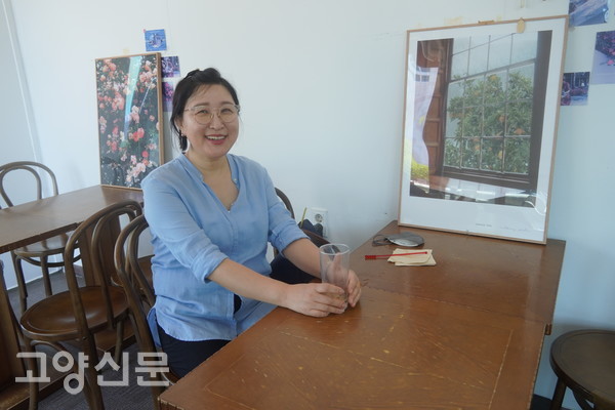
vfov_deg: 47.9
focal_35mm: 27
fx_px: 461
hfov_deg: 67.4
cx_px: 308
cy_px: 205
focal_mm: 18
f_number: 4
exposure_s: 1/160
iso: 400
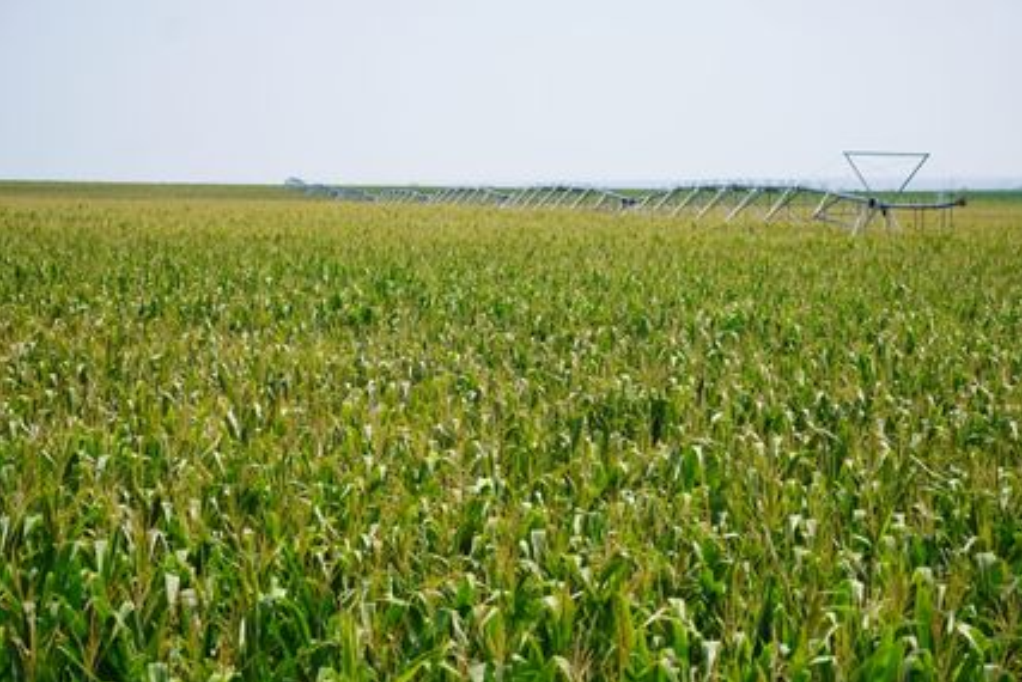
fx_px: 3010
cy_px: 341
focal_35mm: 106
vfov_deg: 12.9
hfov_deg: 19.3
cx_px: 513
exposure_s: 1/500
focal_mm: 70
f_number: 5.6
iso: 100
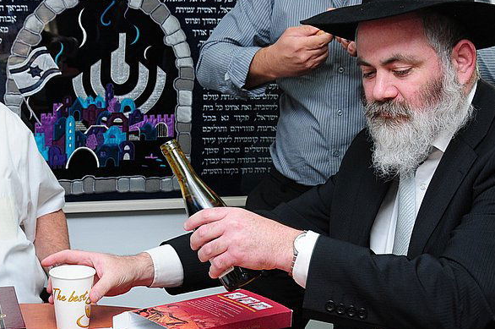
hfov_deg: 23.6
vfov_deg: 15.8
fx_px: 1181
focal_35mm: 86
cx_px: 183
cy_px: 137
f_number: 5.6
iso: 400
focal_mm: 28
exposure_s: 1/100
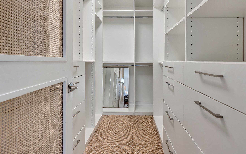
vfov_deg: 61.7
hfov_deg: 87.8
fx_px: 127
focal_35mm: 19
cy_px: 62
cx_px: 134
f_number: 5.6
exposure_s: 1/10
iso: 100
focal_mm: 16
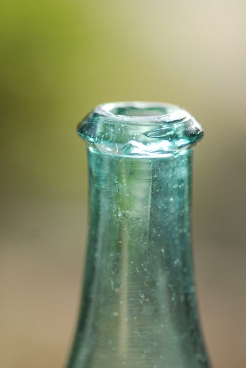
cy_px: 184
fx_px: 1381
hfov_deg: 10.2
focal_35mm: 135
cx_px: 123
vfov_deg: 15.2
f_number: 3.8
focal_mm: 90
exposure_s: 1/1000
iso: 400
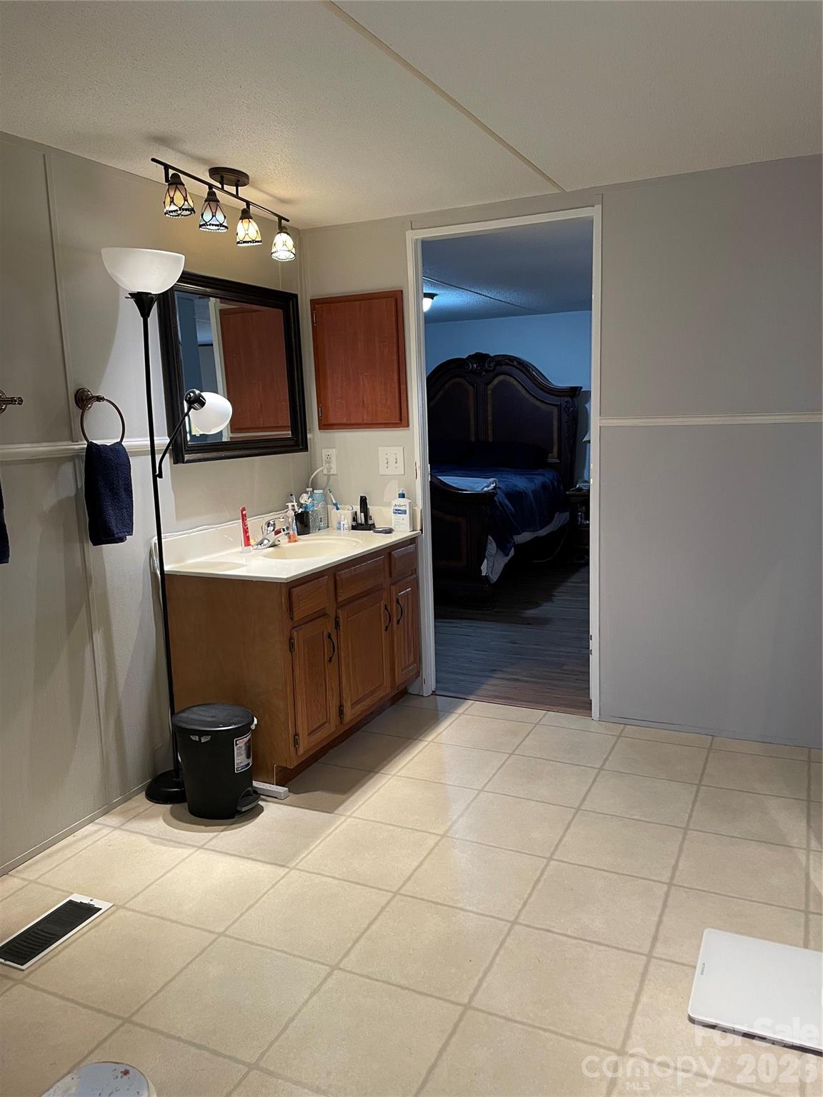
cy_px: 548
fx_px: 824
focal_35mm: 26
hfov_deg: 53.1
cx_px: 412
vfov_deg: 67.3
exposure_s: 1/60
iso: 125
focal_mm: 4.2
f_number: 1.6
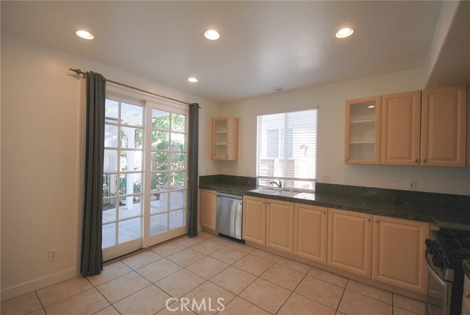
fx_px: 196
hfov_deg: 100.3
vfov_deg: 77.4
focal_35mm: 15
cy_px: 158
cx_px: 235
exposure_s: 1/100
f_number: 5
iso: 200
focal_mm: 10
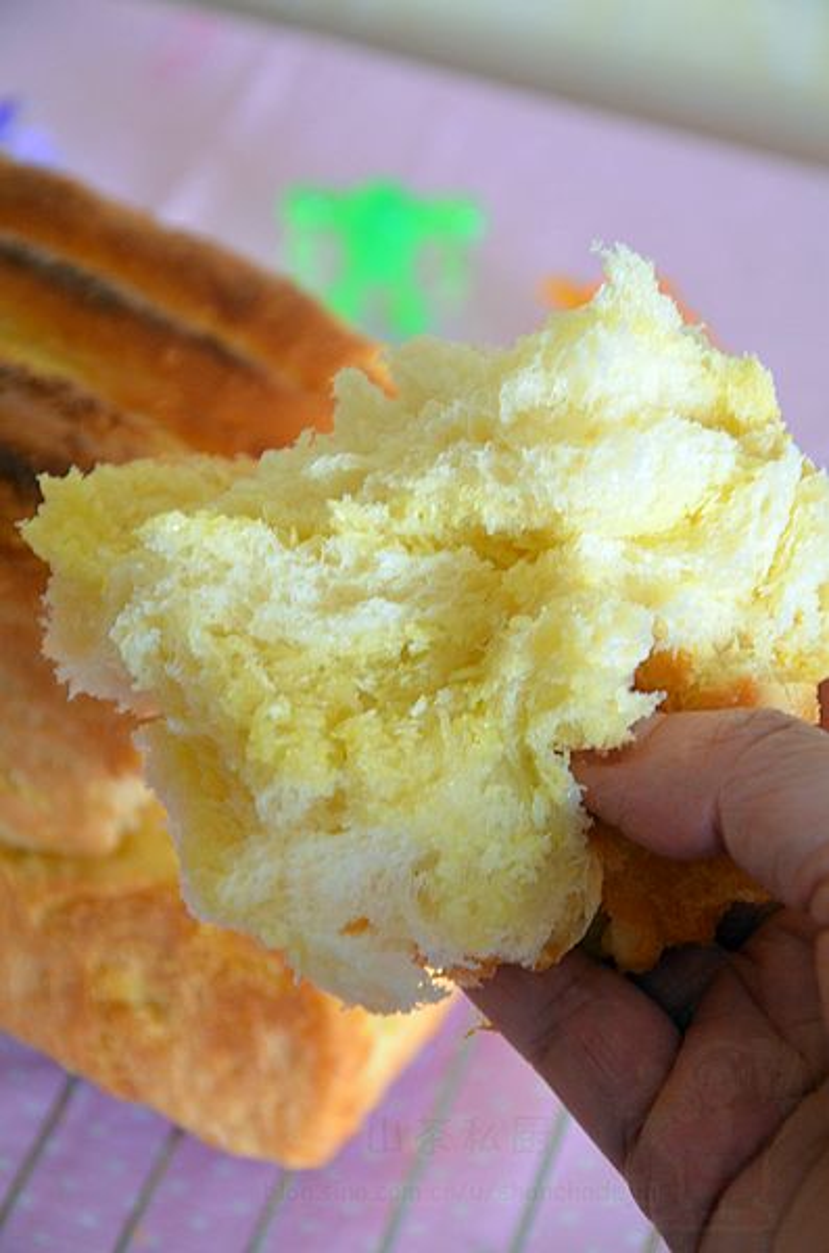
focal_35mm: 105
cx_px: 414
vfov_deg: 19.5
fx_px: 3646
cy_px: 626
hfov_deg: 13.0
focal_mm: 70
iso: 1600
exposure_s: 1/25
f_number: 5.3
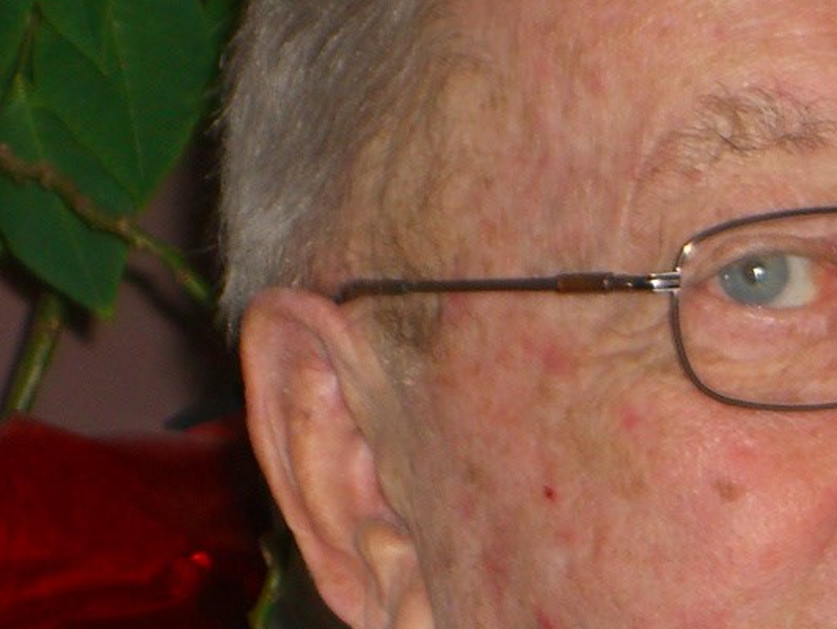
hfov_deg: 5.8
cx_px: 1010
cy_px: 321
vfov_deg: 4.3
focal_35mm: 342
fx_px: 8271
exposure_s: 1/60
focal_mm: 23.7
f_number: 5.1
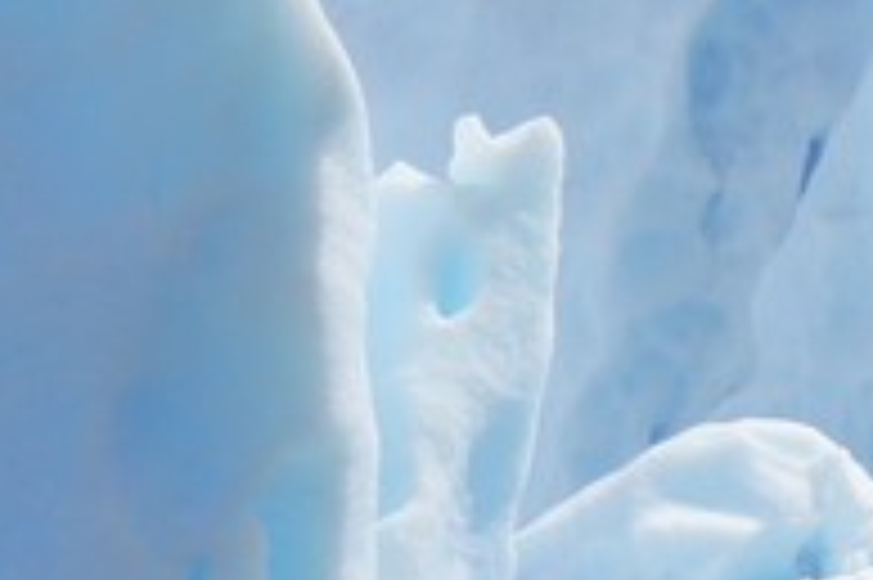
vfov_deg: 1.4
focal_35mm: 1002
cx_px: 1485
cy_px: -94
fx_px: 24277
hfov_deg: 2.1
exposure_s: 1/500
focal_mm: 120
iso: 200
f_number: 13
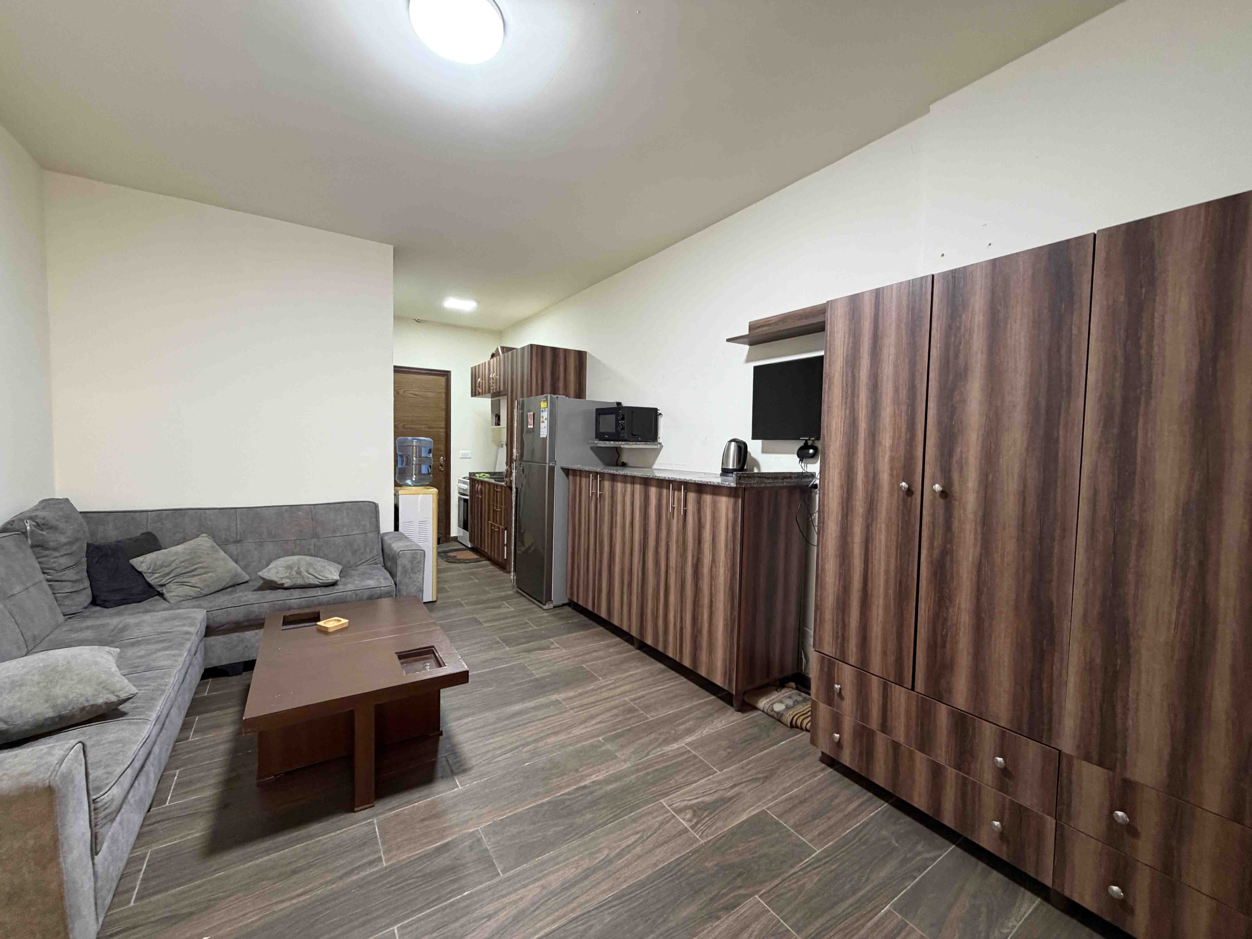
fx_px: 506
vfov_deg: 85.7
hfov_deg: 102.1
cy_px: 470
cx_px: 626
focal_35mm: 14
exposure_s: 1/50
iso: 320
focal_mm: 2.22
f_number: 2.2
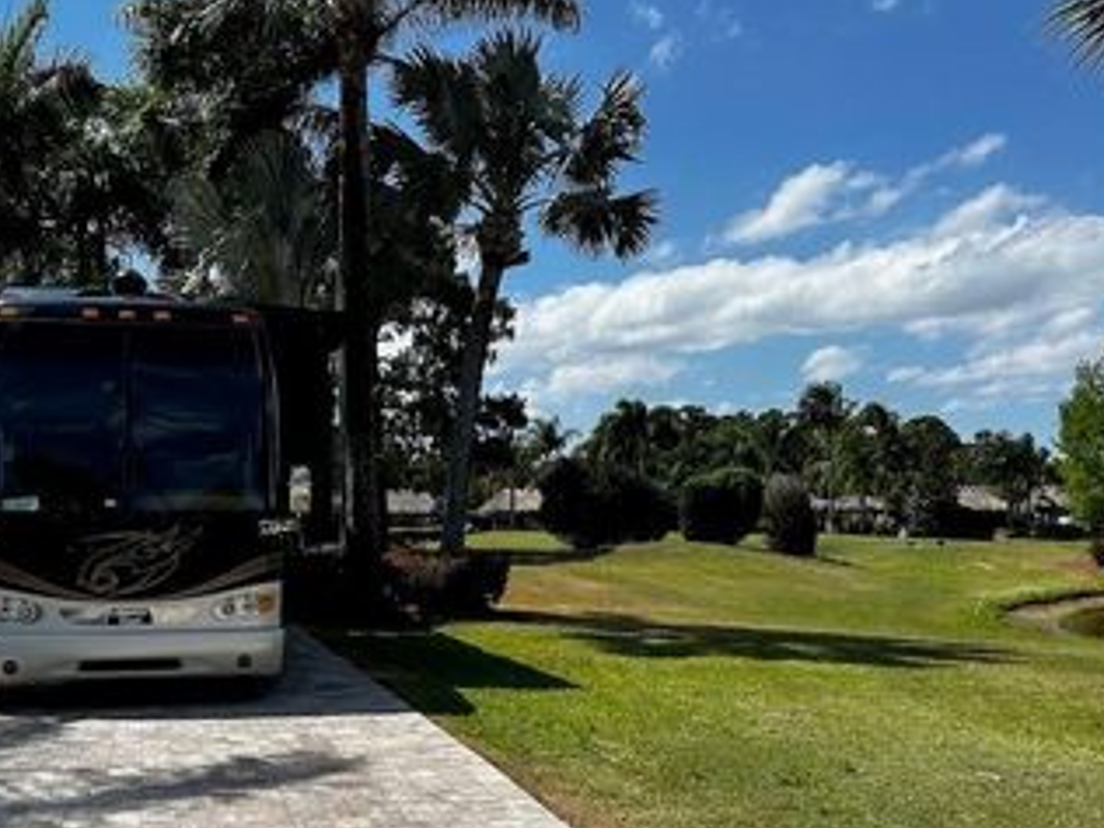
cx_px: 349
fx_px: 1212
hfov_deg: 48.0
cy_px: 529
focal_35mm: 38
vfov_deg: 37.4
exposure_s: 1/5848
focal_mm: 6.86
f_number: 1.78
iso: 80
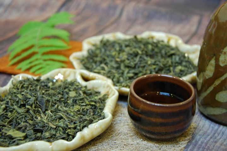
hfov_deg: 13.0
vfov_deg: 8.7
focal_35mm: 158
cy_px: 76
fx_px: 994
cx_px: 114
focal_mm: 105
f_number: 5.6
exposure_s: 1/1.6
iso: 200
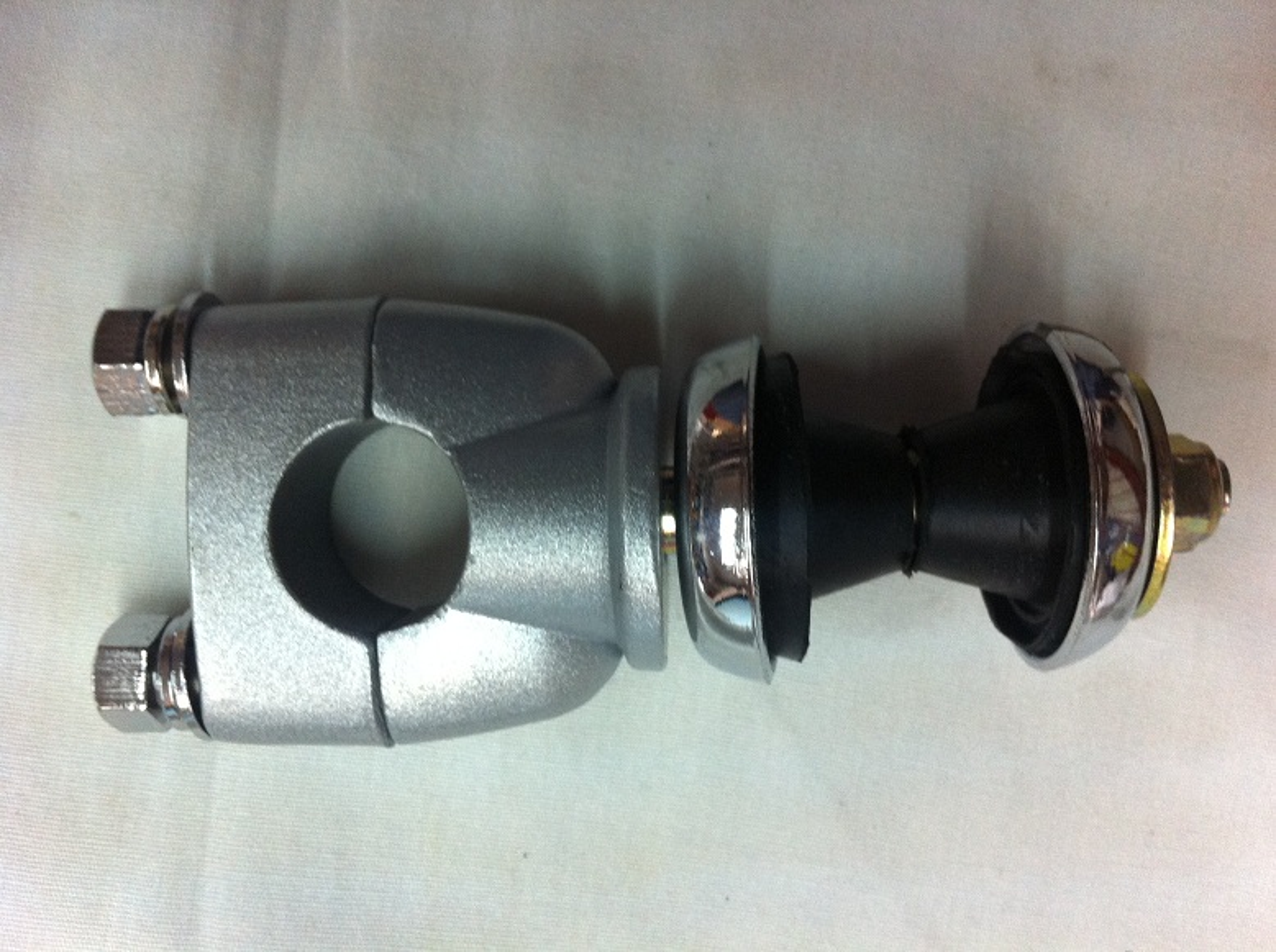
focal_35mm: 35
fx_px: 1288
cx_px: 638
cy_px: 476
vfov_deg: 40.6
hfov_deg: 52.7
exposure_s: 1/17
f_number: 2.8
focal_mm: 3.85
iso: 160
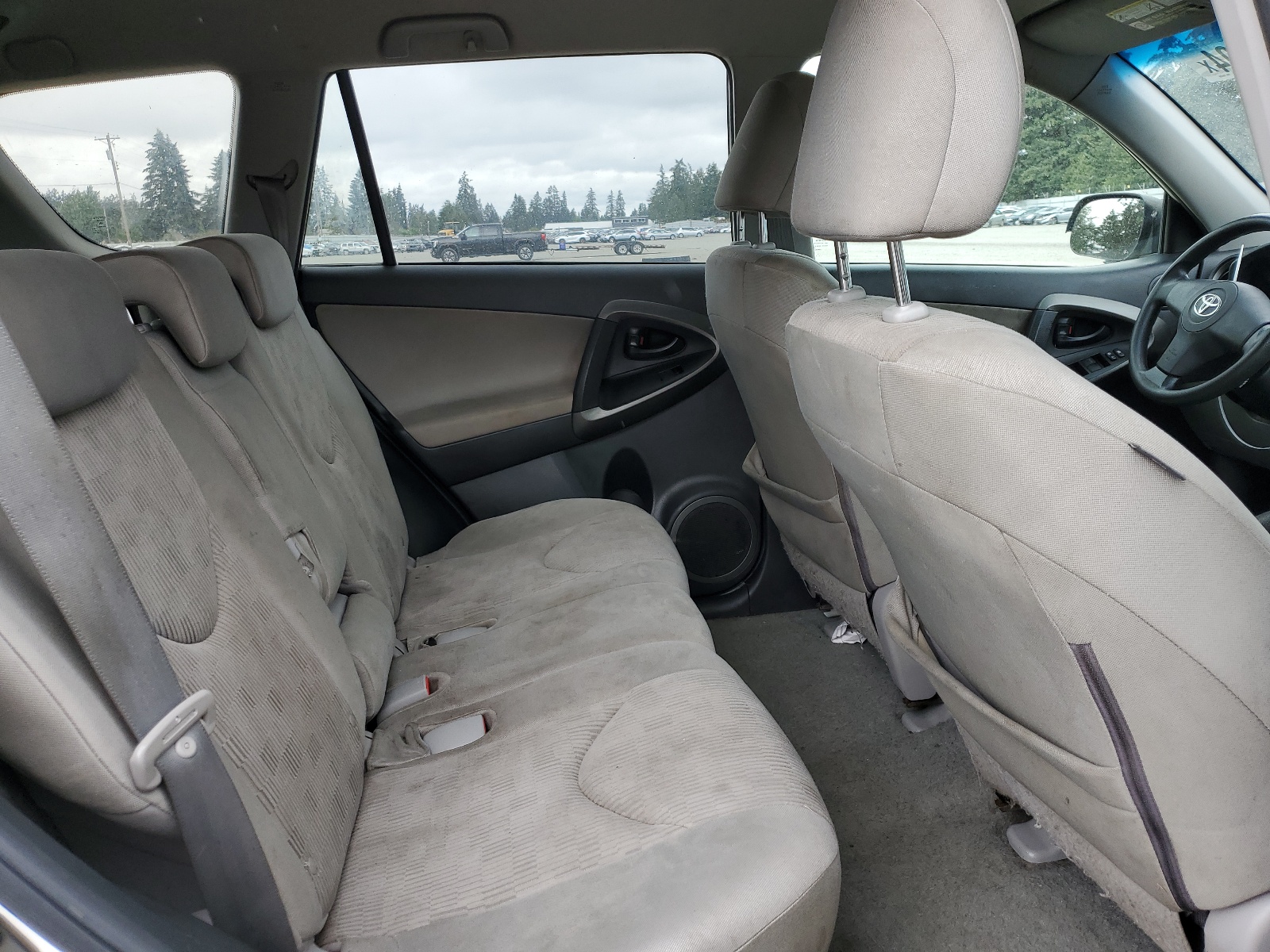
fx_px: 954
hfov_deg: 67.3
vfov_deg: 53.1
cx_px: 635
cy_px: 476
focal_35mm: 26
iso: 50
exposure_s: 1/250
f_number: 1.5
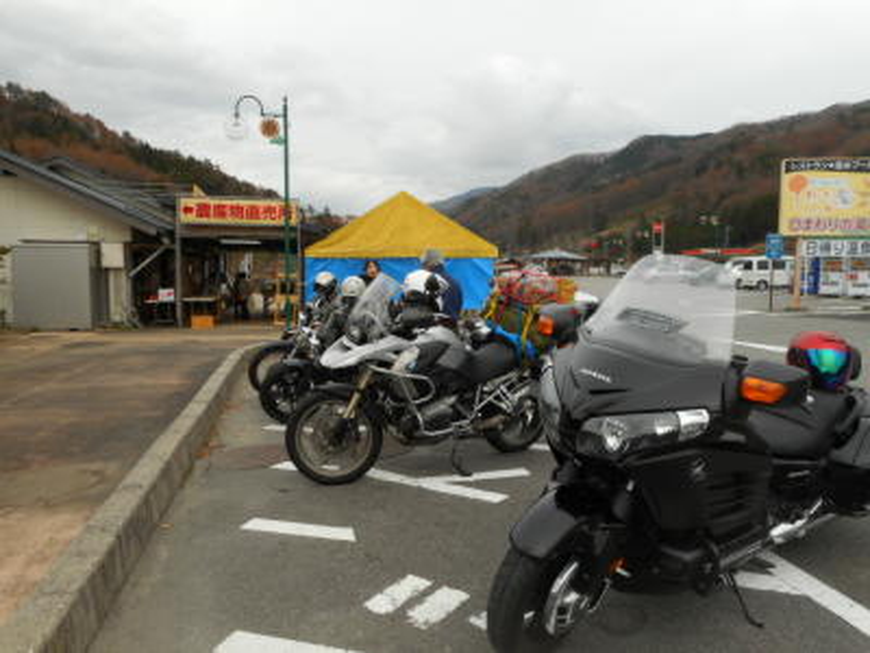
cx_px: 435
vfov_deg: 54.9
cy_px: 326
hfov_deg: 69.4
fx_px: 628
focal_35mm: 25
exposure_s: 1/200
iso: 80
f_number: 3.7
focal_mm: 4.5
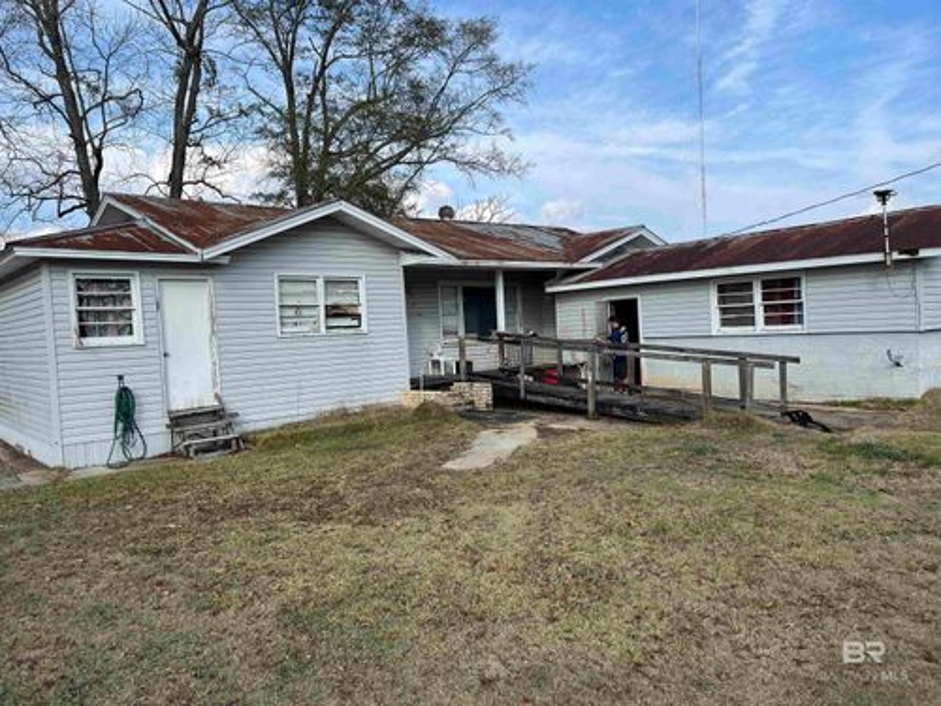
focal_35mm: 26
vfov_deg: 53.1
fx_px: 707
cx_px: 470
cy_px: 353
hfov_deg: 67.3
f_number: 1.6
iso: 50
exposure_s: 1/2967
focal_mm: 5.1
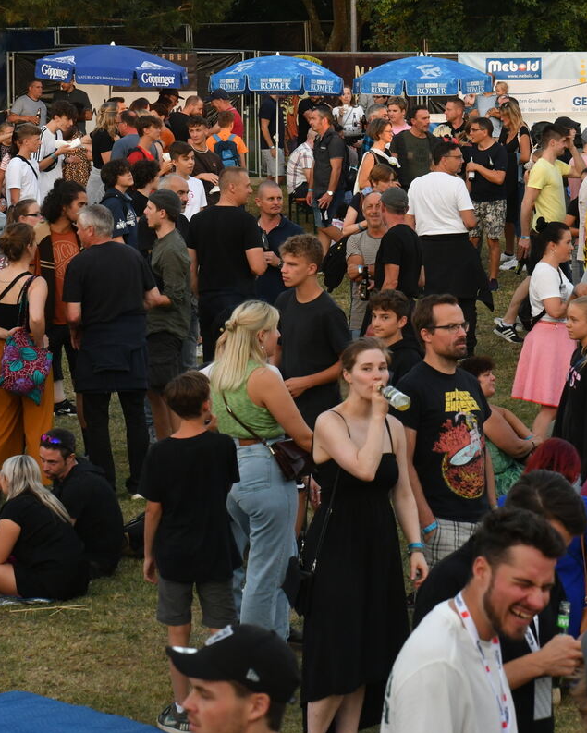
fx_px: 2865
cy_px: 368
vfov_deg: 14.6
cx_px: 381
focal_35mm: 132
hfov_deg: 11.7
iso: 800
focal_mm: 62
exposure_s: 1/200
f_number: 7.1
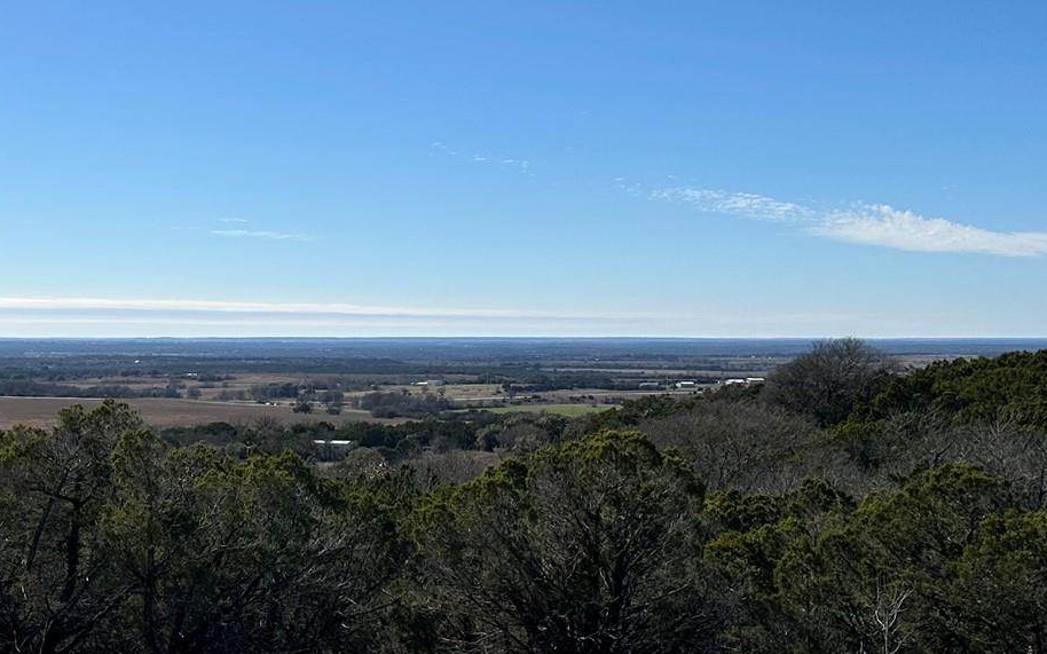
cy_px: 440
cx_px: 226
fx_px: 1626
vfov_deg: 22.6
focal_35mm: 57
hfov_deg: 34.7
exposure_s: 1/7576
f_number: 1.78
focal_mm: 6.86
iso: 80
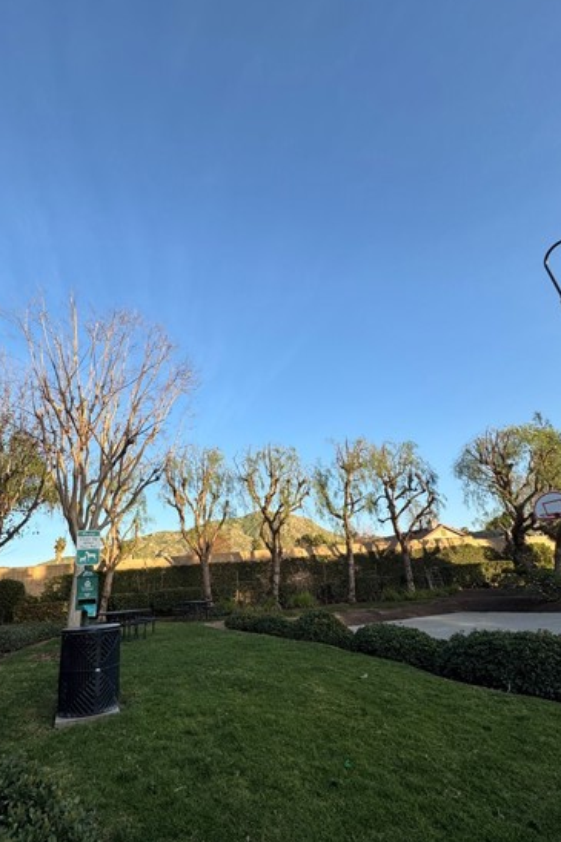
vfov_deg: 93.2
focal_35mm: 17
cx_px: 221
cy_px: 444
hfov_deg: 69.6
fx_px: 398
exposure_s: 1/652
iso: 40
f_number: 2.2
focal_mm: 2.22
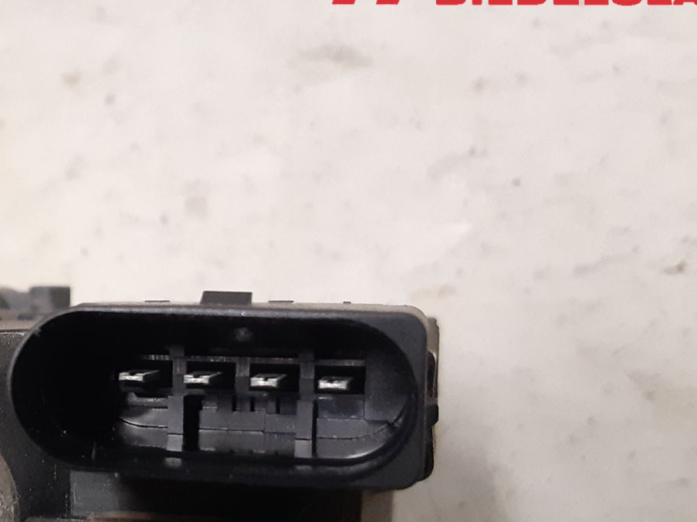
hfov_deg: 30.6
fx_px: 1188
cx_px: 15
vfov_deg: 24.1
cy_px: 466
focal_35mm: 59
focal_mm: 3.93
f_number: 1.7
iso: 320
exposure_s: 1/50
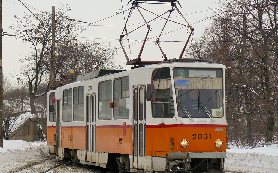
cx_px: 139
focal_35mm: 113
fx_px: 856
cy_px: 90
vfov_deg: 11.6
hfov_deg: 18.4
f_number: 4
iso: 100
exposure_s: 1/500
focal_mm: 17.7
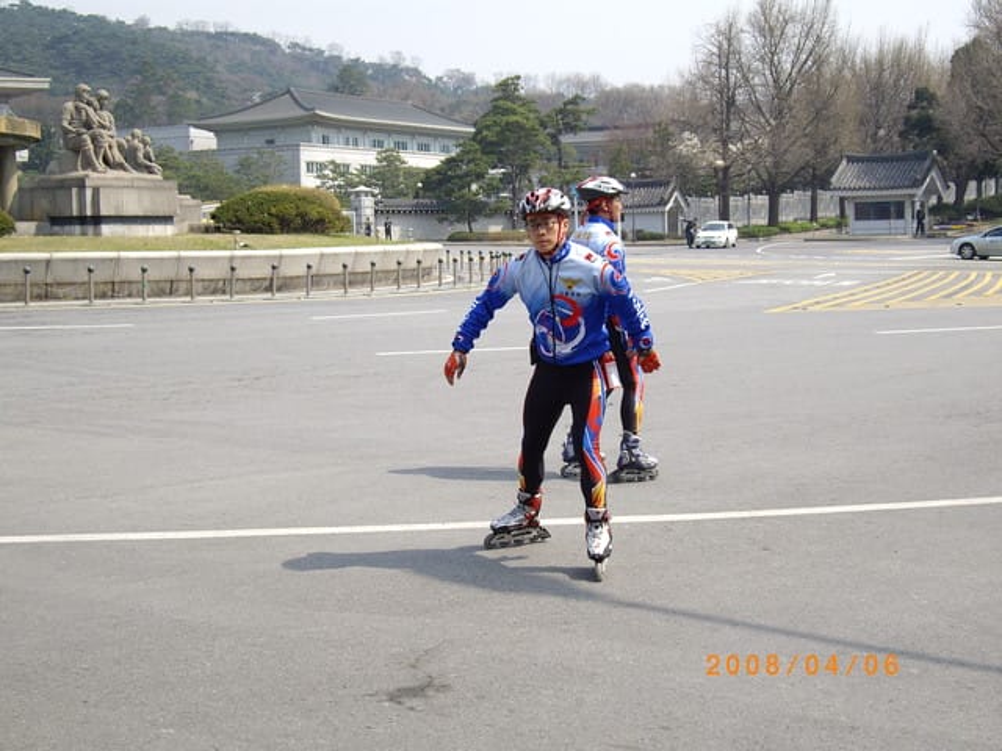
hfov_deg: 34.9
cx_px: 501
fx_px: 1592
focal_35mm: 55
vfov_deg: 26.6
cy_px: 376
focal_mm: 11.5
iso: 100
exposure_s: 1/640
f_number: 3.4
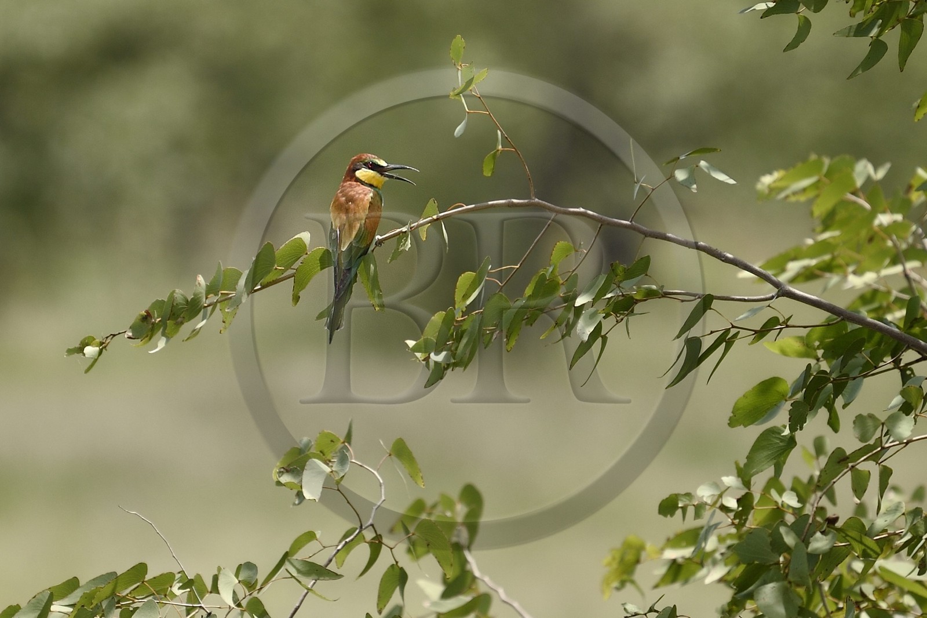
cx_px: 464
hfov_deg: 7.4
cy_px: 309
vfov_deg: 4.9
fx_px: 7208
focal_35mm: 280
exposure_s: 1/2000
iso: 200
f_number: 4
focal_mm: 280
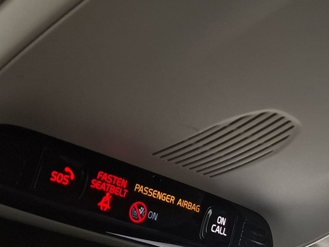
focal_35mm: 61
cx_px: 287
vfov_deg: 24.0
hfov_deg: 30.5
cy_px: 113
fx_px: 580
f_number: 1.8
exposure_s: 1/25
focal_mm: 5.54
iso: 500
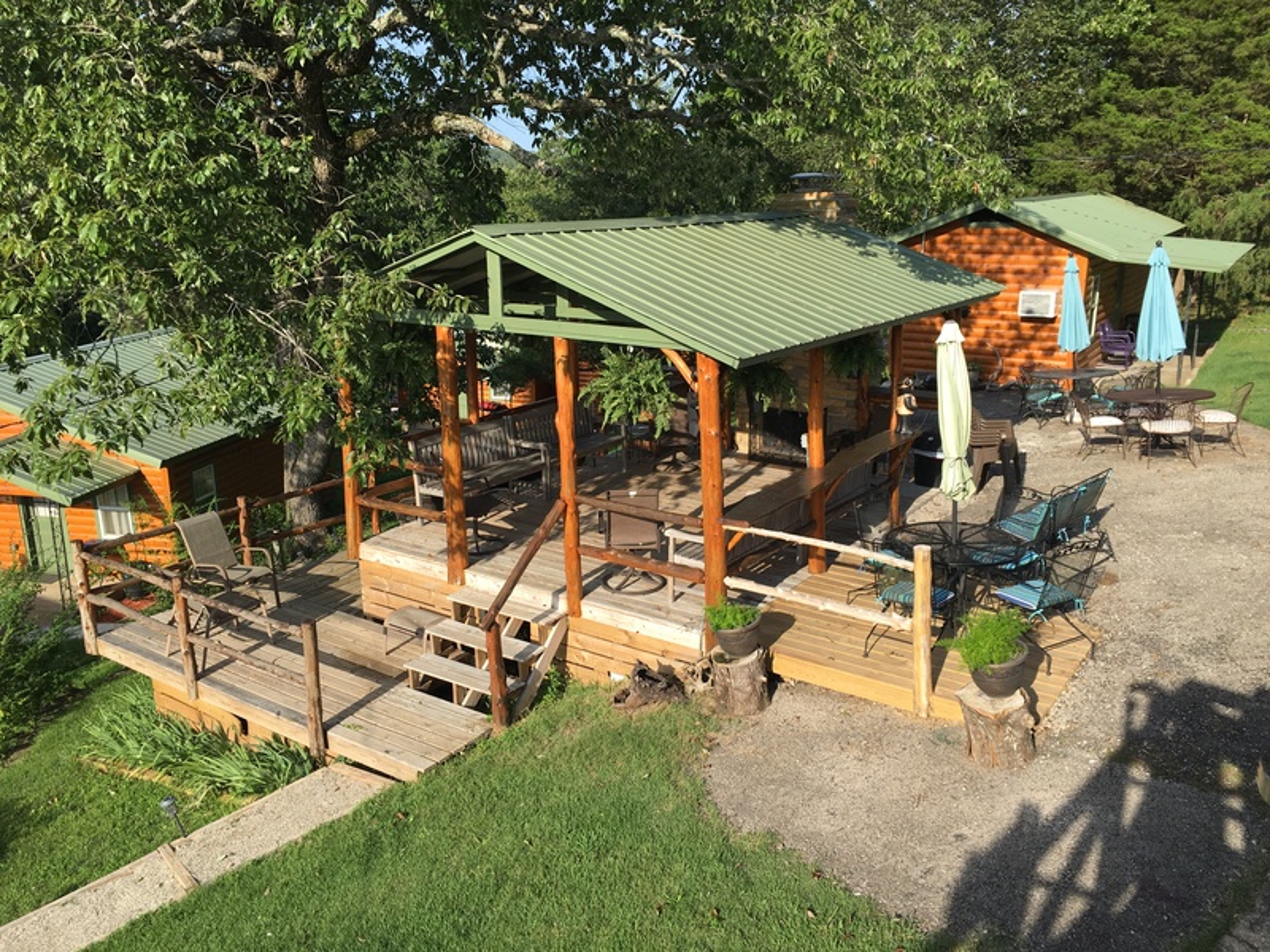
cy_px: 476
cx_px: 635
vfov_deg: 48.2
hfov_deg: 61.7
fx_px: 1064
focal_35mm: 29
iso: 25
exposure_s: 1/905
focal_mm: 4.15
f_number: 2.2
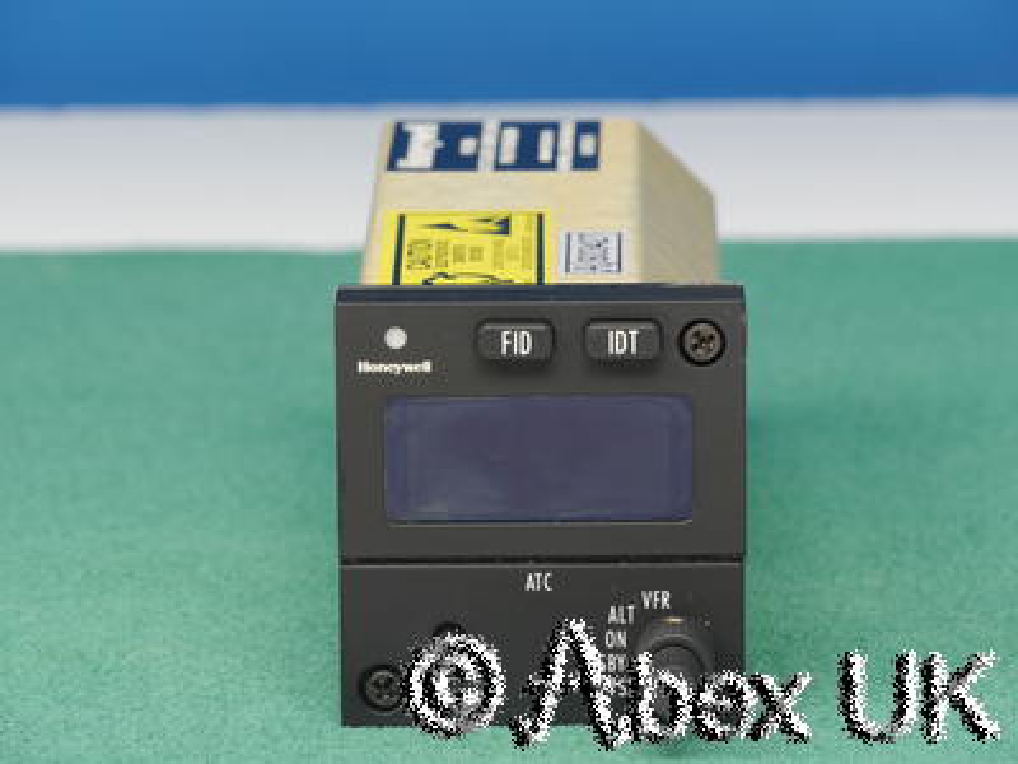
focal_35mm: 280
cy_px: 382
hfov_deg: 7.1
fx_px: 8234
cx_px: 509
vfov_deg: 5.3
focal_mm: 140
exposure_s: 1/6
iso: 400
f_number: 10
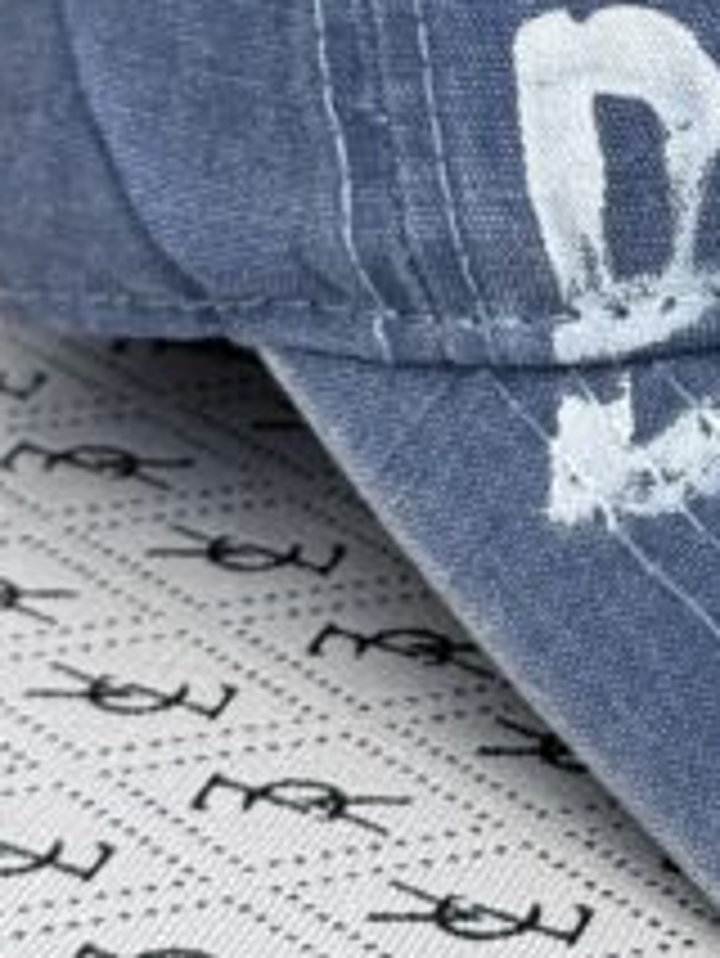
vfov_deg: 10.8
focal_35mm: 180
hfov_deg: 8.0
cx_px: 1228
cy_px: -126
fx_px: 4987
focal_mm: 6.76
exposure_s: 1/1193
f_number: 1.78
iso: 64
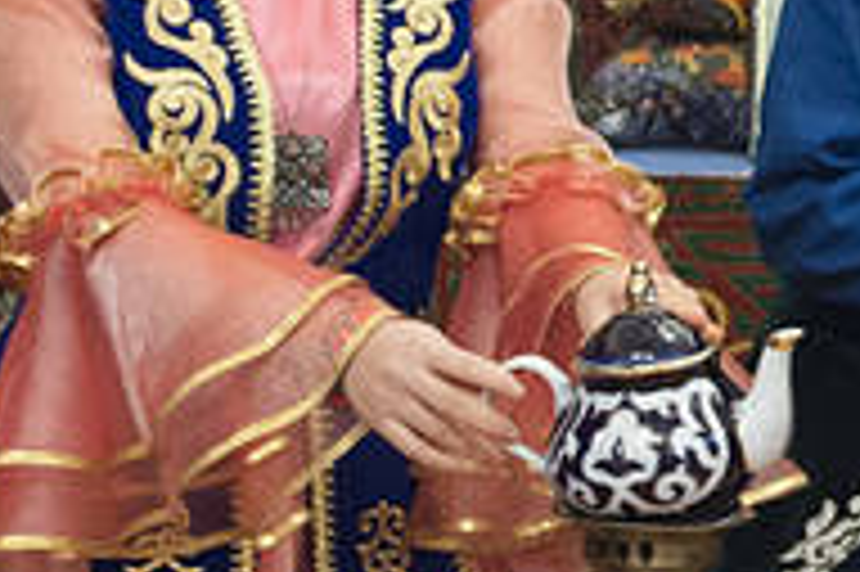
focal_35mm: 196
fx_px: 4678
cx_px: 1488
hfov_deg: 10.0
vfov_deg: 7.0
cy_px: -68
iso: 4000
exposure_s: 1/125
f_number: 3.5
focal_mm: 36
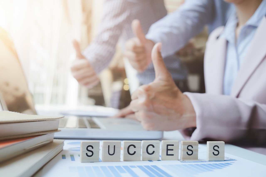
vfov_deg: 35.0
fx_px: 281
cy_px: 88
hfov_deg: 50.7
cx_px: 133
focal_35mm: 38
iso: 400
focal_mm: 25.4
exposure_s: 1/500
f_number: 4
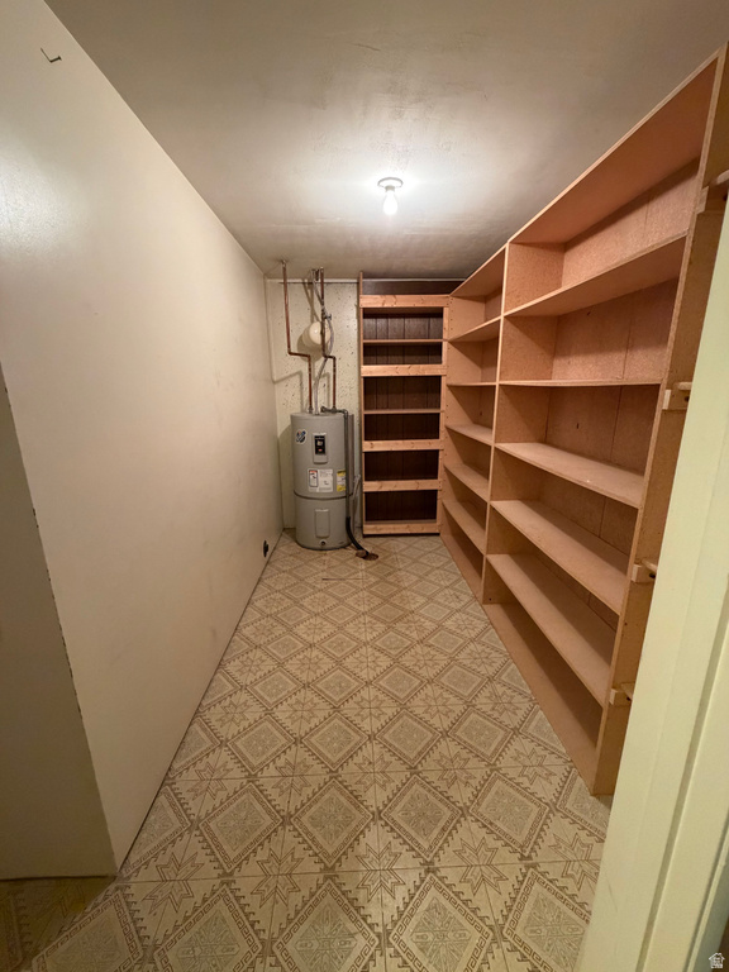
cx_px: 364
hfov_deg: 85.7
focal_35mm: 14
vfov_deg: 102.1
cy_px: 486
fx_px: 393
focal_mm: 2.22
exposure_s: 1/60
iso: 640
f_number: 2.2
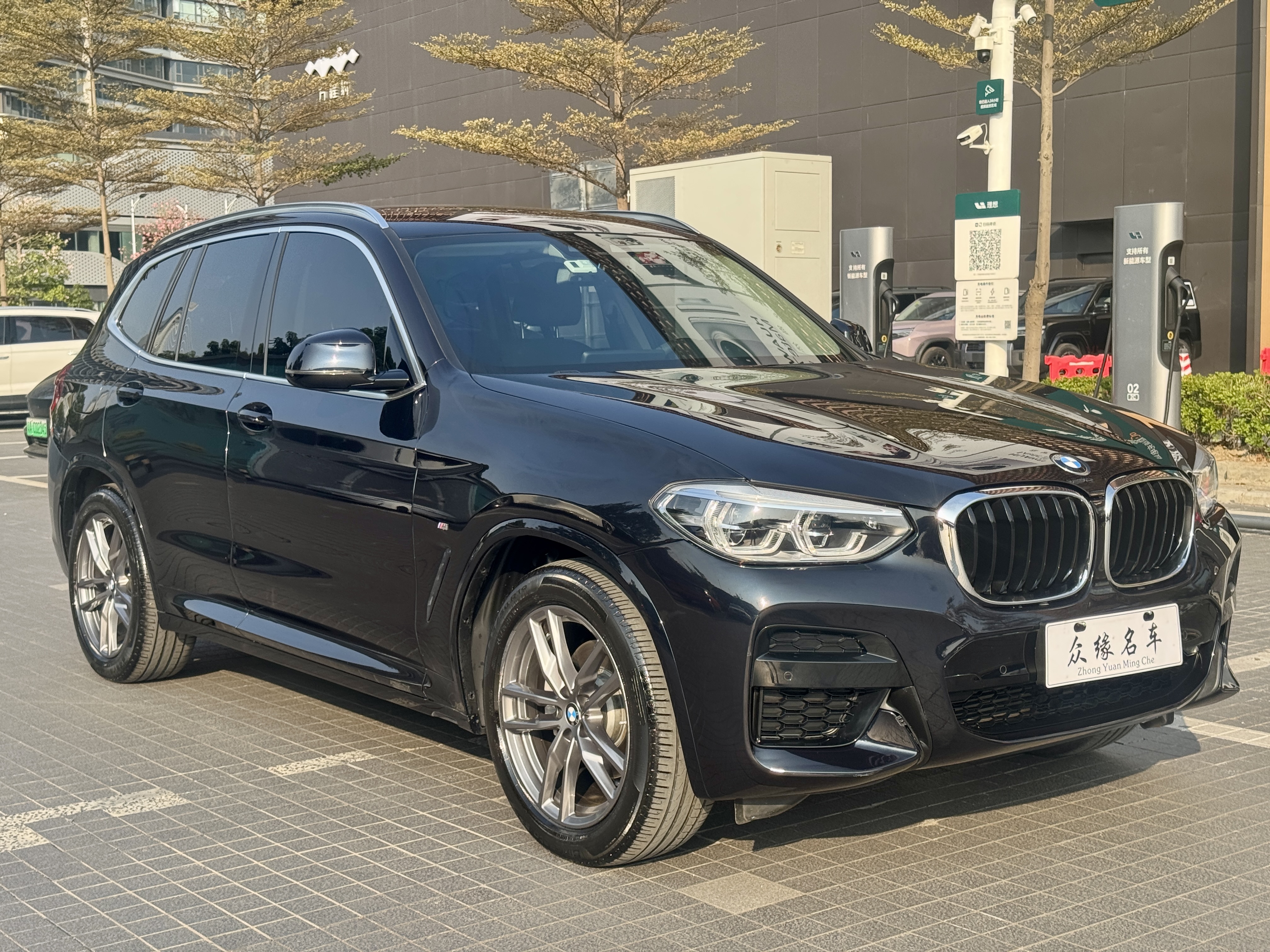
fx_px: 1761
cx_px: 635
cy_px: 476
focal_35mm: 48
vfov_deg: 30.3
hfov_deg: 39.7
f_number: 1.78
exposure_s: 1/1366
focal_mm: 6.76
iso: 64
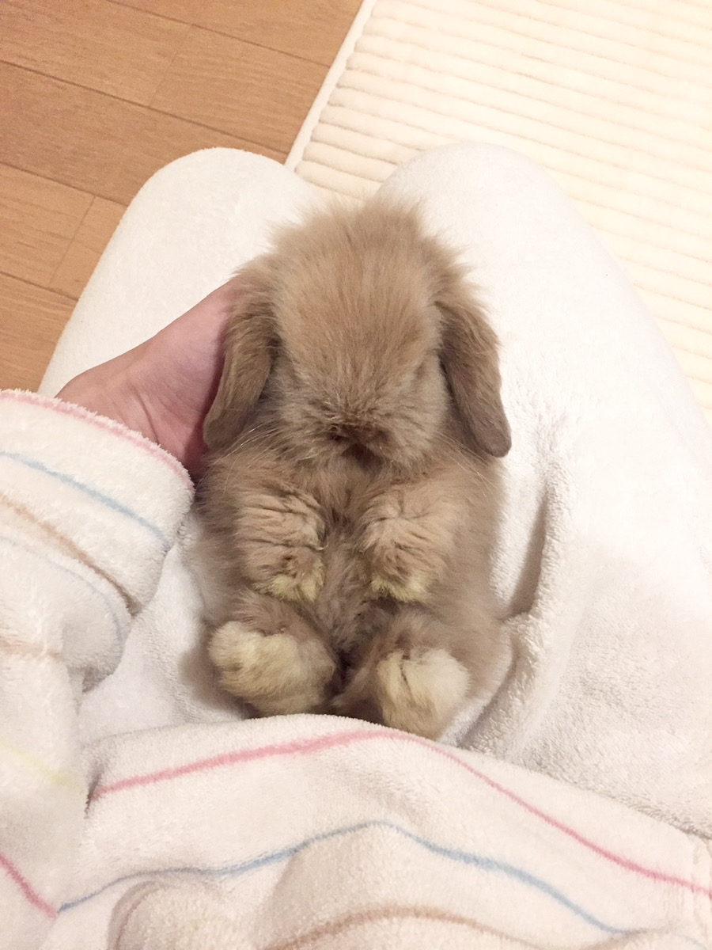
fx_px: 795
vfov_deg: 61.7
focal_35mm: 29
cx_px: 356
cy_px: 475
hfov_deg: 48.2
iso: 250
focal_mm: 4.15
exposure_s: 1/24
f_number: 2.2
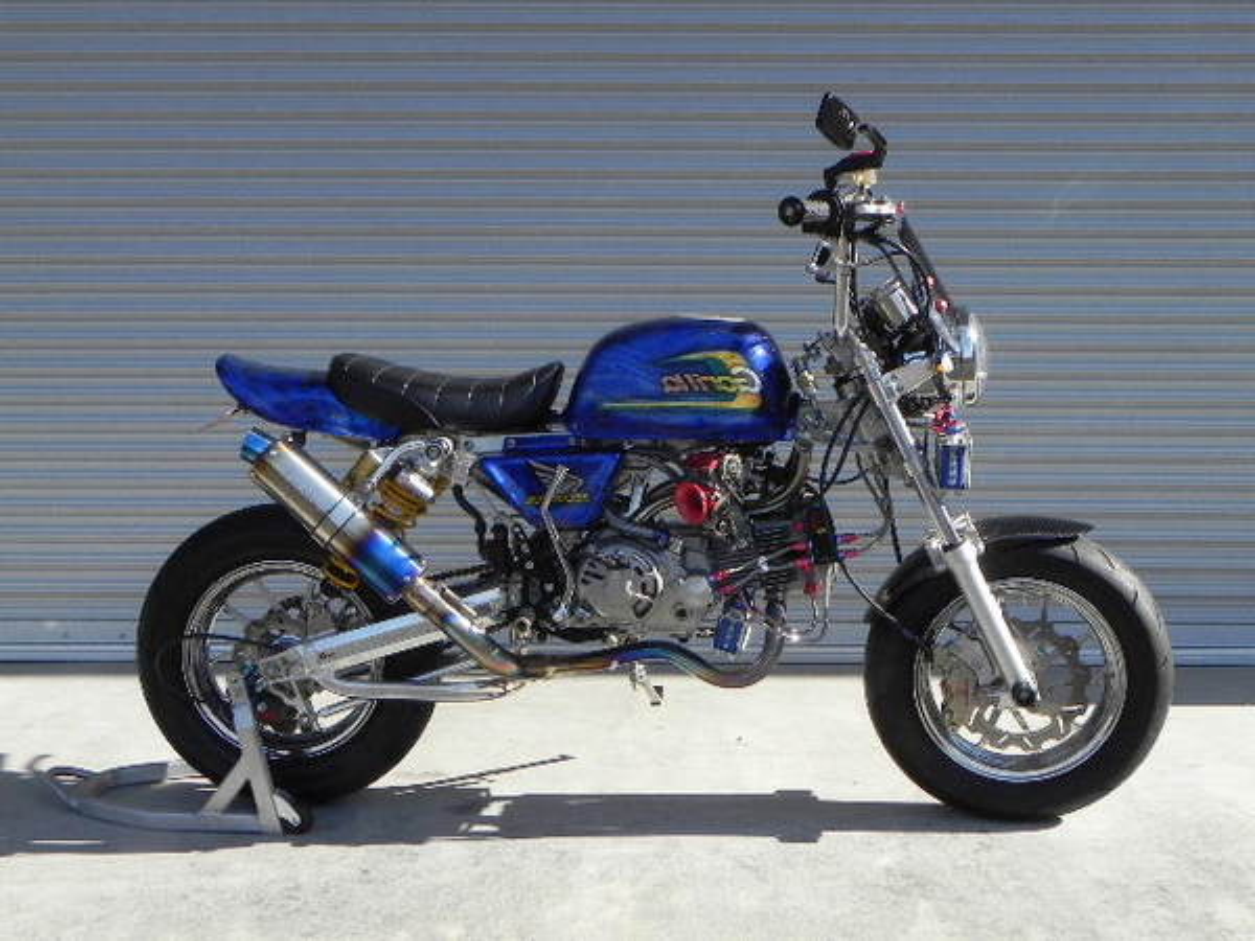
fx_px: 1486
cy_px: 470
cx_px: 628
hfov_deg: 45.8
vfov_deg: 35.1
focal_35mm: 41
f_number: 6.3
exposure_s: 1/286
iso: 160
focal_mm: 7.3
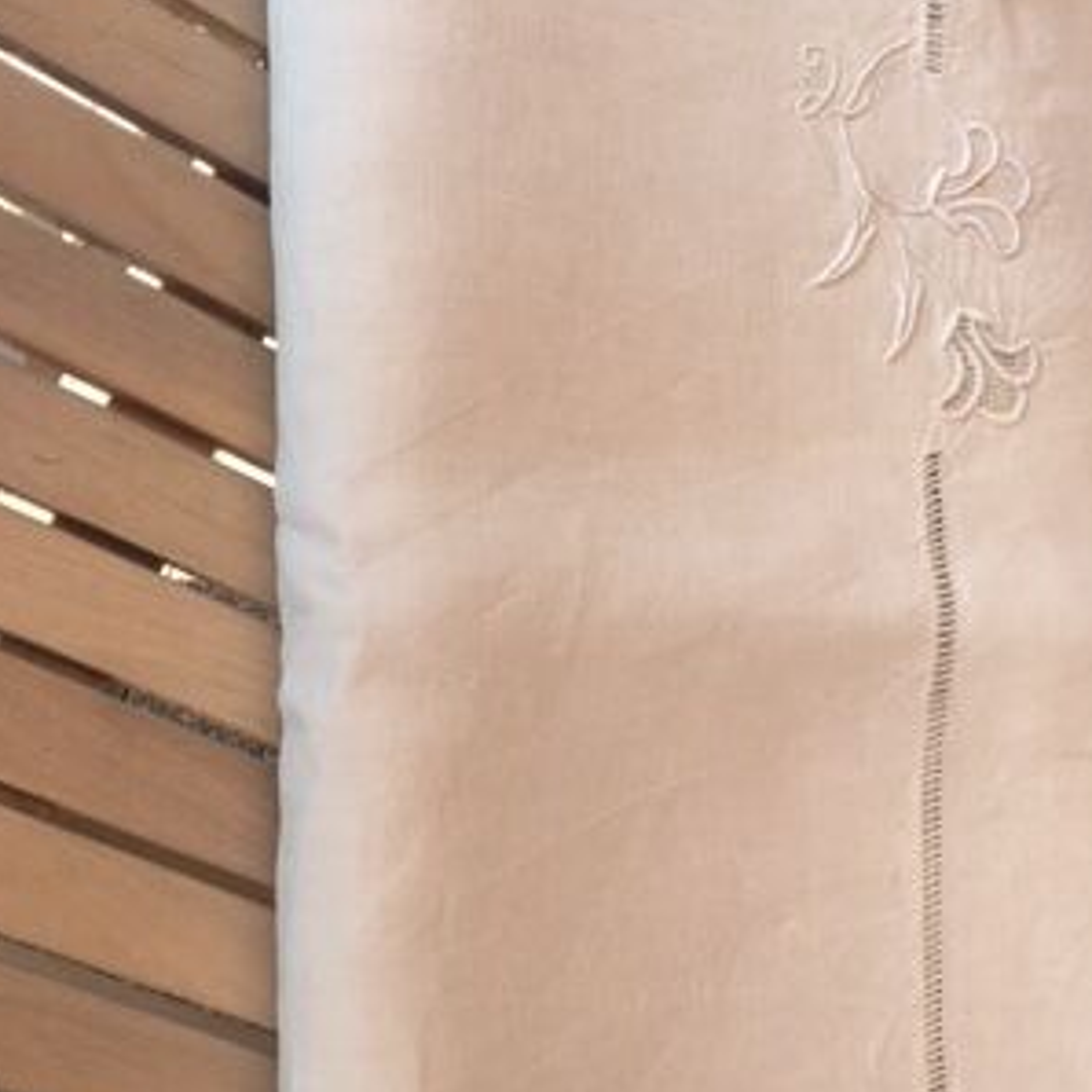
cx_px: 737
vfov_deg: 31.0
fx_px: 1963
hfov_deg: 30.8
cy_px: 660
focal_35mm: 55
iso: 25
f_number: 2.2
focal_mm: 4.15
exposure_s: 1/549
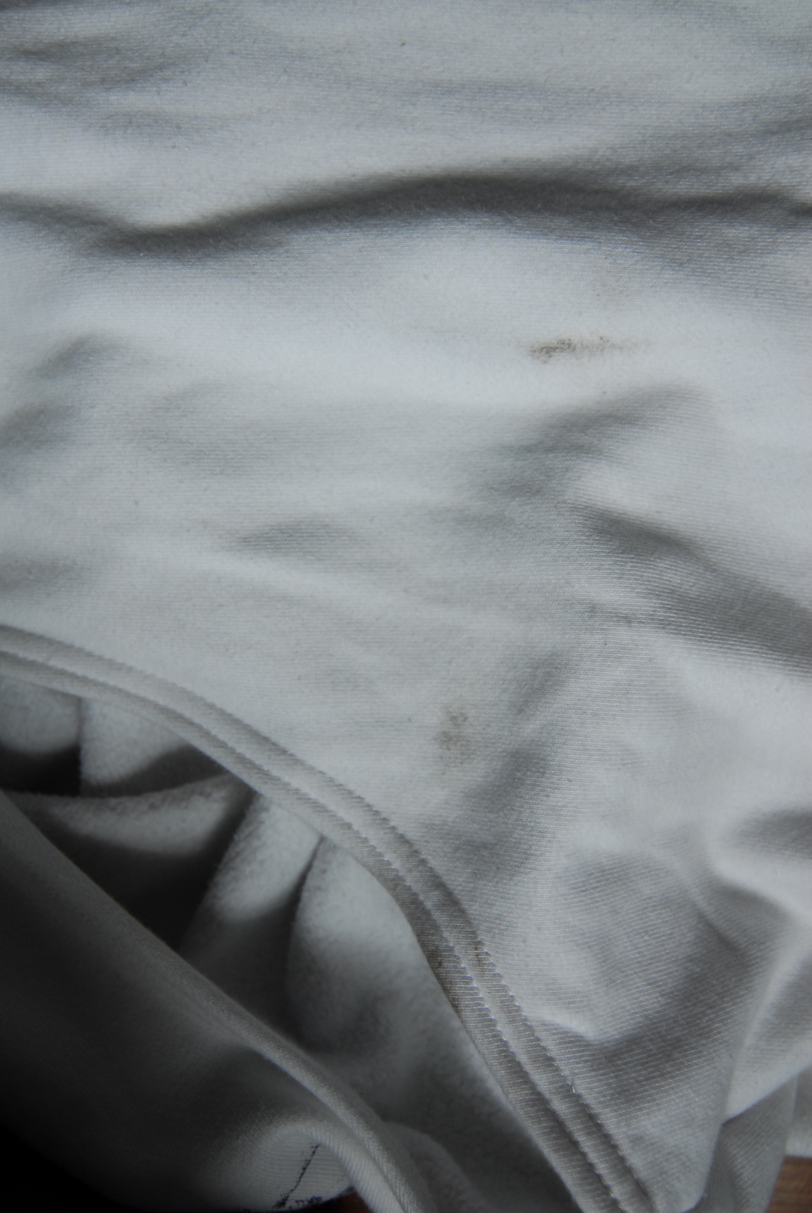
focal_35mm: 33
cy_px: 606
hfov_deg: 40.1
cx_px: 406
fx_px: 1113
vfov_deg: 57.2
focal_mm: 22
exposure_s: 1/160
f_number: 4
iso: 400
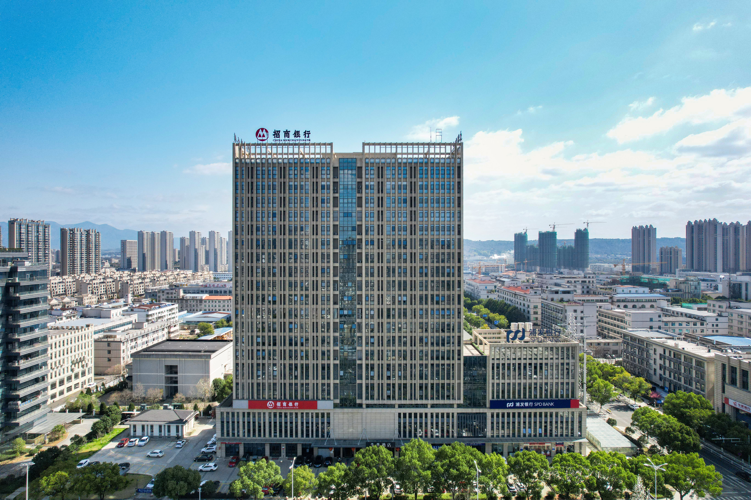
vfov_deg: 57.2
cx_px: 376
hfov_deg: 78.6
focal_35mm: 22
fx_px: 459
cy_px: 250
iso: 200
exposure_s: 1/1250
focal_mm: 8.38
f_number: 2.8
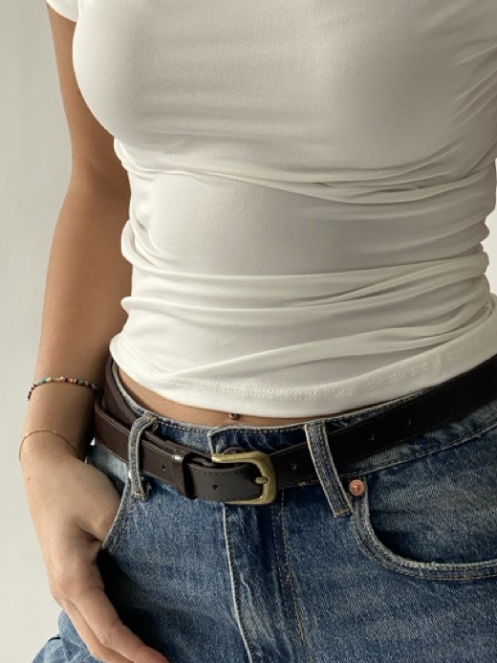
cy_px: 278
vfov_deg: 20.4
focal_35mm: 96
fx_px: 1837
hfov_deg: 15.4
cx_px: 360
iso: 100
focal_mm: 6
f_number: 2
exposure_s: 1/121
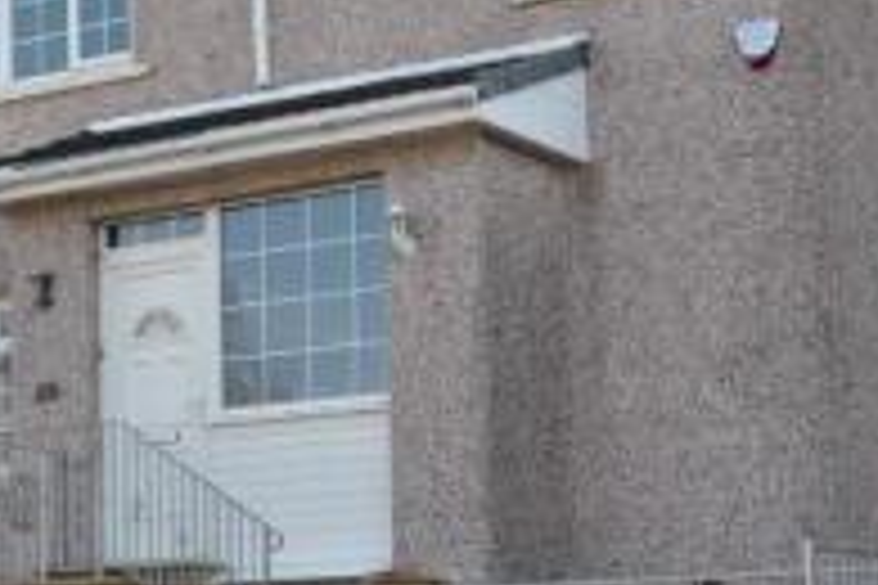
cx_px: 349
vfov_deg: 14.3
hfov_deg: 21.3
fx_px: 2333
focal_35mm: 96
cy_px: 425
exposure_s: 1/125
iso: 100
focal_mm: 19
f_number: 5.6
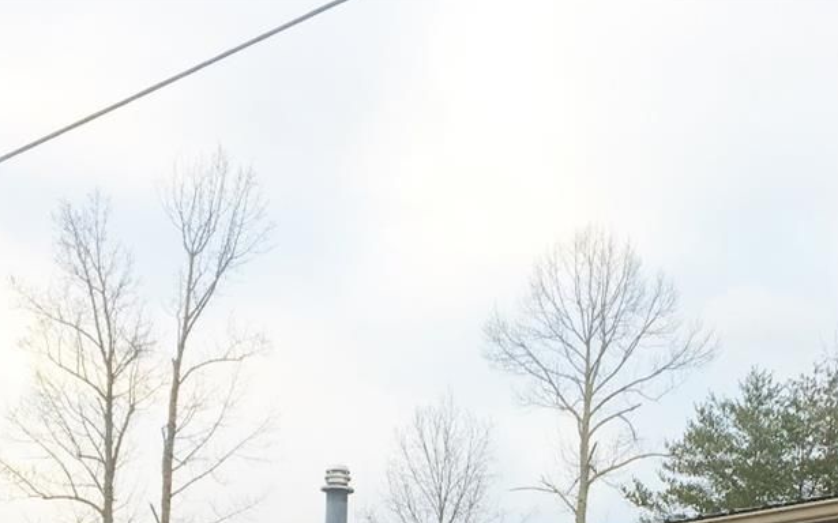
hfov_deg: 27.4
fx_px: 1712
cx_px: 550
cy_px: 757
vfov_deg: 16.1
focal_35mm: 75
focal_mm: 4.15
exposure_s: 1/138
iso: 25
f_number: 2.2
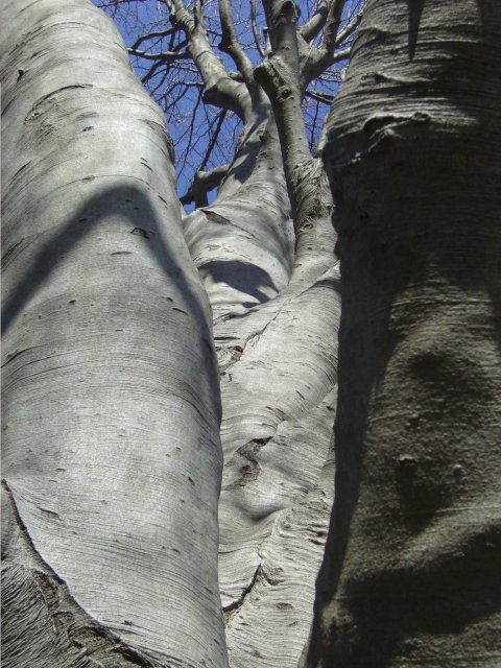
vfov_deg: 29.4
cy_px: 334
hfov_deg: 22.3
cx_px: 250
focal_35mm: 66
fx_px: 1274
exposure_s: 1/250
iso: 100
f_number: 7.7
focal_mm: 10.9
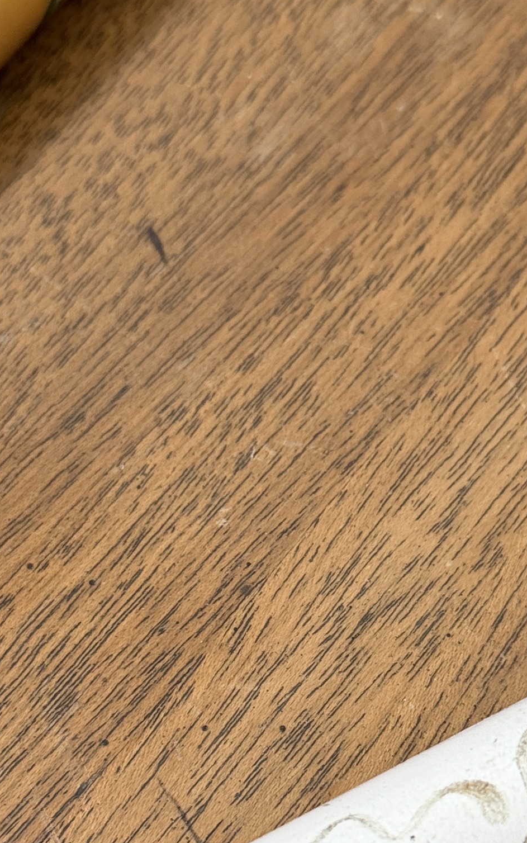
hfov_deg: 19.1
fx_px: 1562
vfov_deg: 29.8
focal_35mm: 68
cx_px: 302
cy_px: 602
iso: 200
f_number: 1.78
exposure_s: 1/60
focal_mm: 6.76
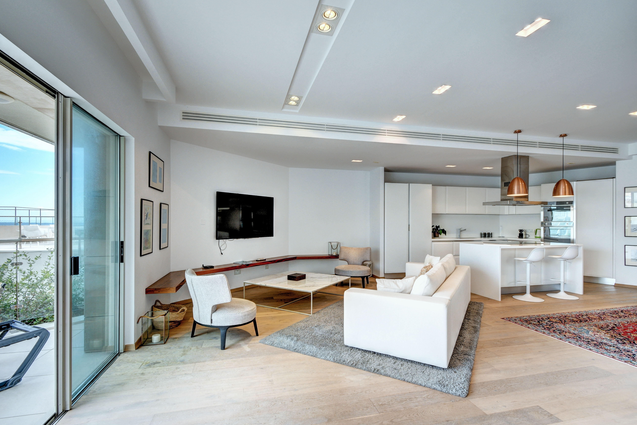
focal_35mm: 16
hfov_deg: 96.7
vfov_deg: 73.7
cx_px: 317
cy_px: 220
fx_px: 283
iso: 250
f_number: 8
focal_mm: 10
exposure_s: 1/40
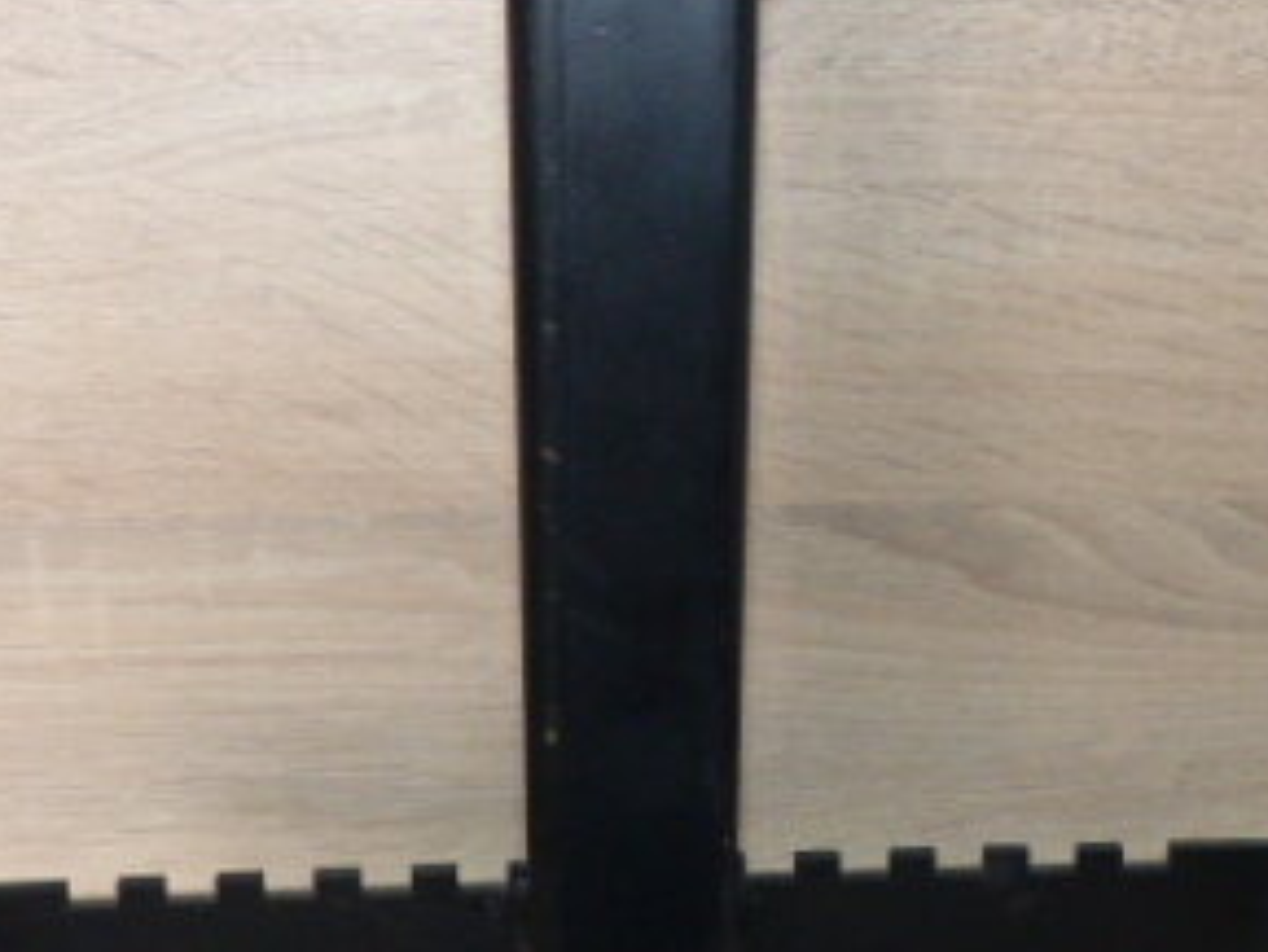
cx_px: 658
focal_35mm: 54
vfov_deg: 26.7
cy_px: 719
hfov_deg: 35.5
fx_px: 1979
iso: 400
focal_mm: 4.5
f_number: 2.8
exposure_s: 1/60
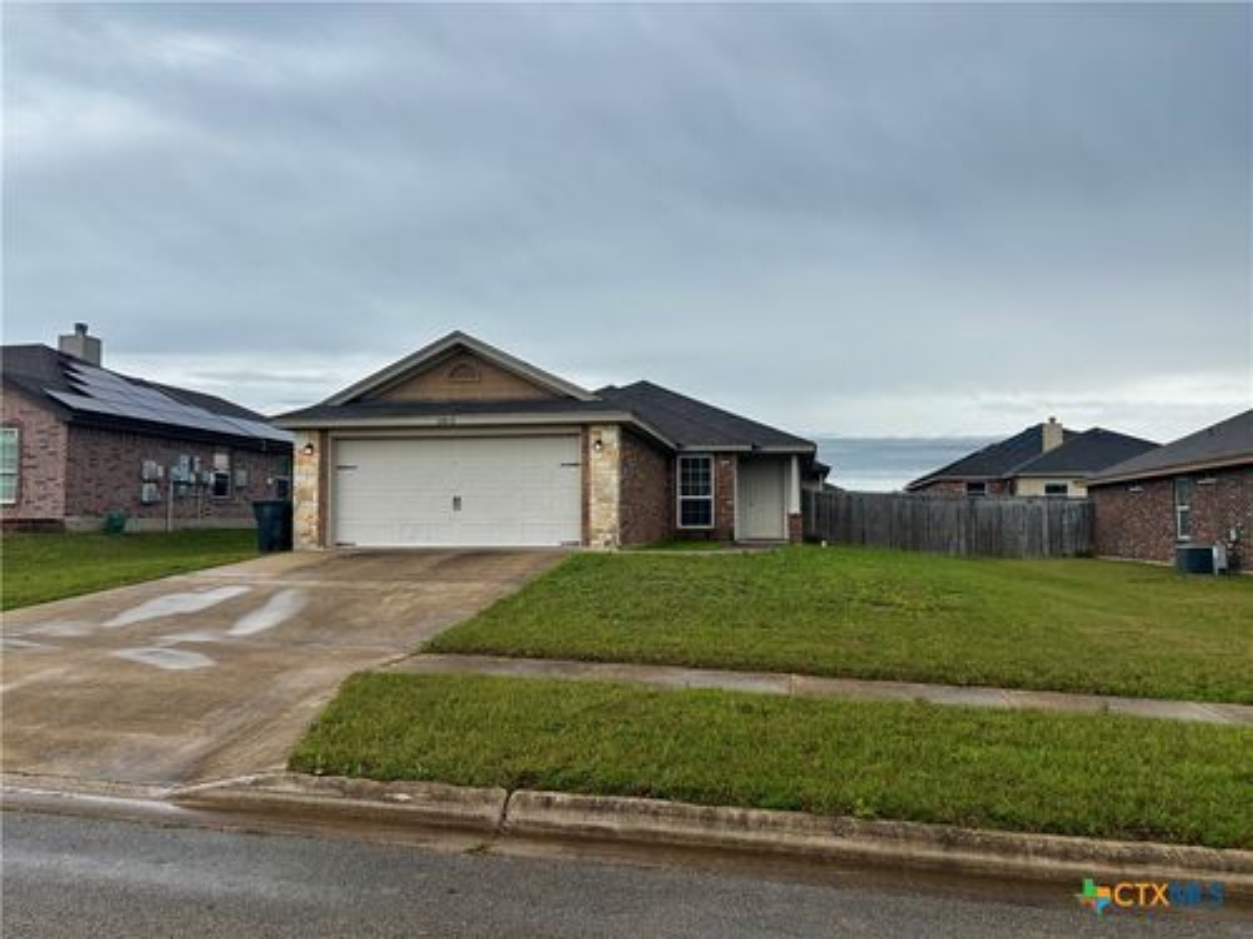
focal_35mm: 26
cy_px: 470
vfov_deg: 53.1
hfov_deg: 67.3
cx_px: 626
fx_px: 941
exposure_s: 1/2151
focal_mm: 5.96
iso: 50
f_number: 1.6
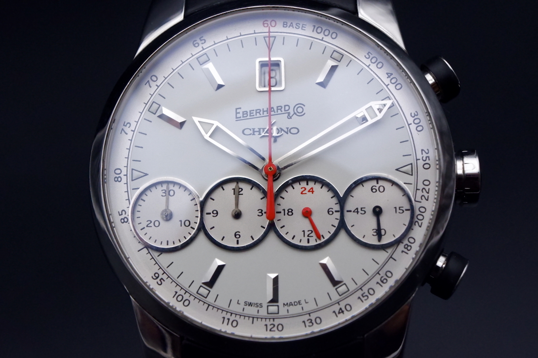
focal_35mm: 51
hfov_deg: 38.9
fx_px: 762
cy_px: 179
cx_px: 269
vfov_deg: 26.5
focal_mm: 34.3
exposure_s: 1/4000
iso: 5000
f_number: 8
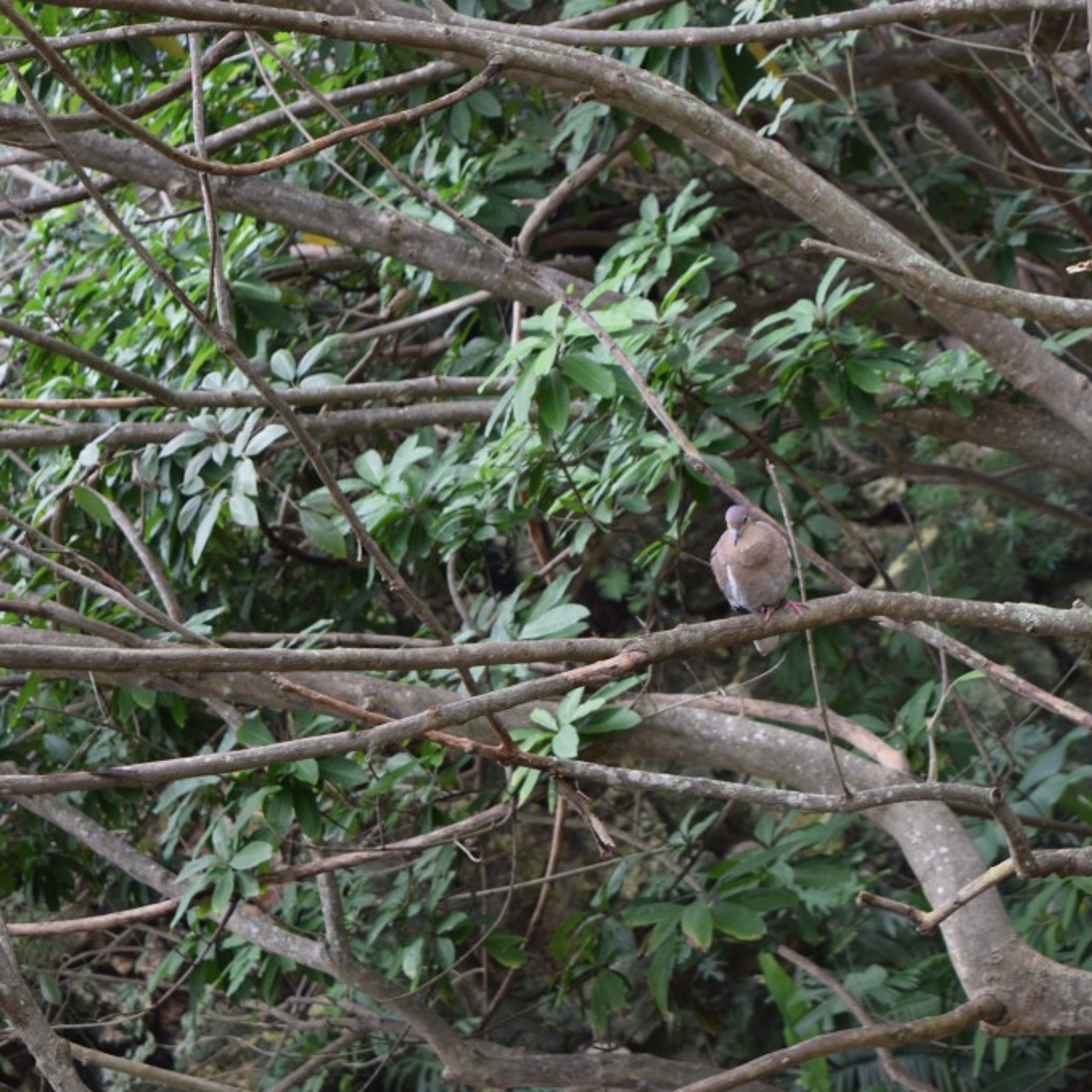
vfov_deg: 16.5
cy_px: 545
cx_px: 757
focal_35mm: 106
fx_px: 3770
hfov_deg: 16.4
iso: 400
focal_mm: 55
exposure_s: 1/60
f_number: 5.6
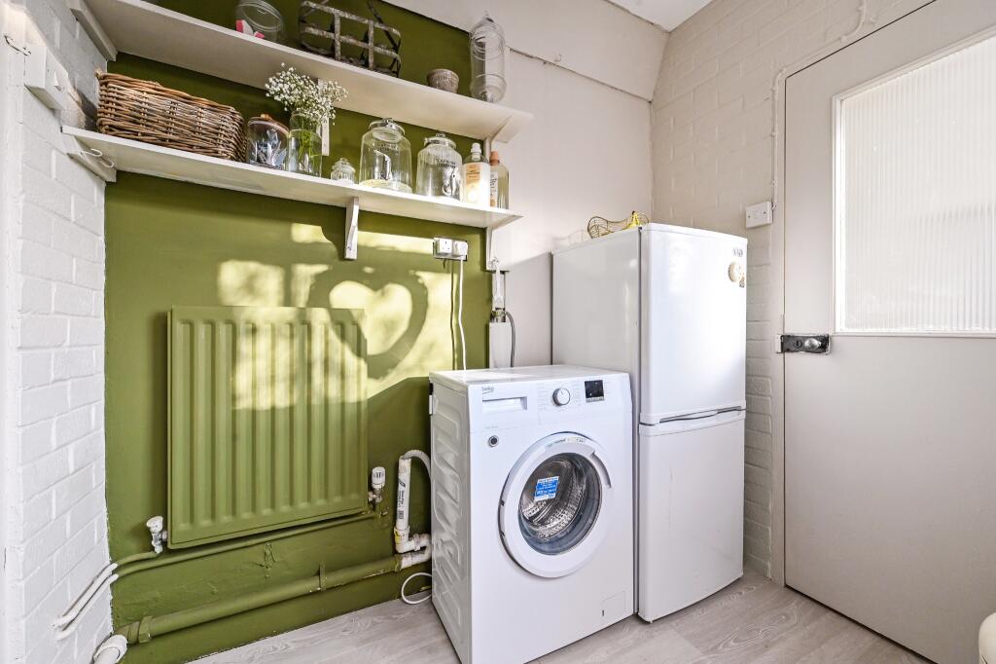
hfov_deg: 104.3
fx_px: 387
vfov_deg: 81.2
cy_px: 332
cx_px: 498
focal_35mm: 14
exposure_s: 1/50
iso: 400
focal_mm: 14
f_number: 9
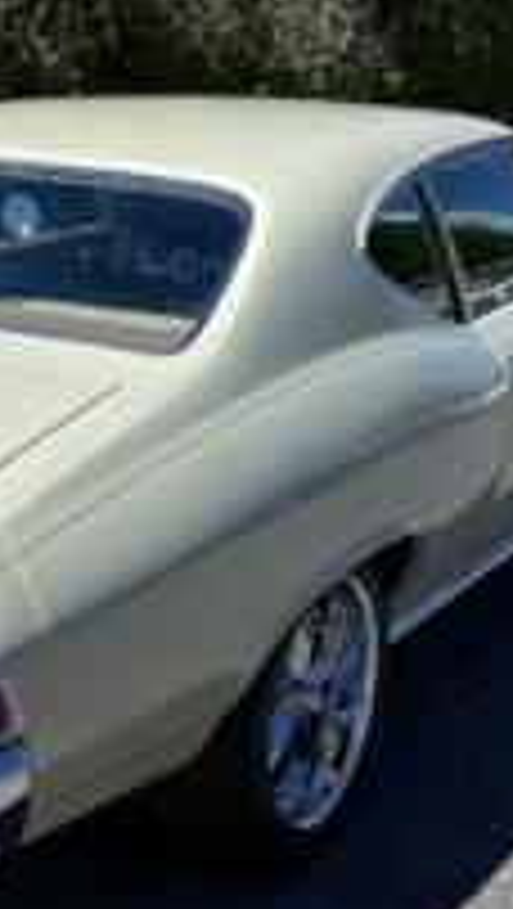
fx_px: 1689
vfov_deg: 30.1
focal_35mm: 70
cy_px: 479
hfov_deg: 17.1
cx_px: 104
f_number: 1.8
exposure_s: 1/2967
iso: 32
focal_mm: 4.25
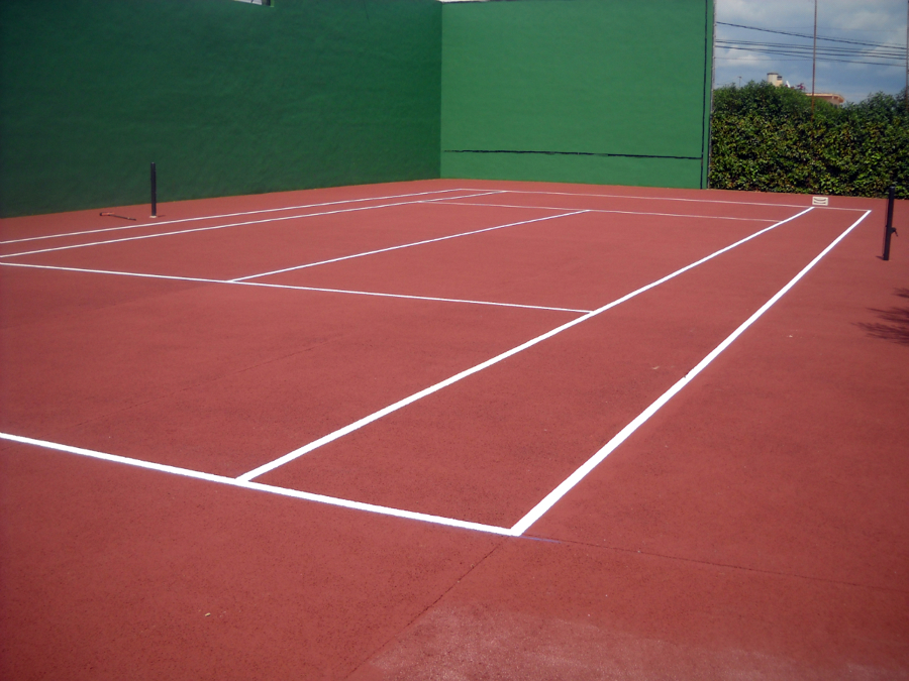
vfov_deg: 35.1
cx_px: 454
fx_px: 1077
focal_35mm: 41
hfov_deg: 45.8
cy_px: 340
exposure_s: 1/353
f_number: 5.5
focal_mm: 6.72
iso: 64
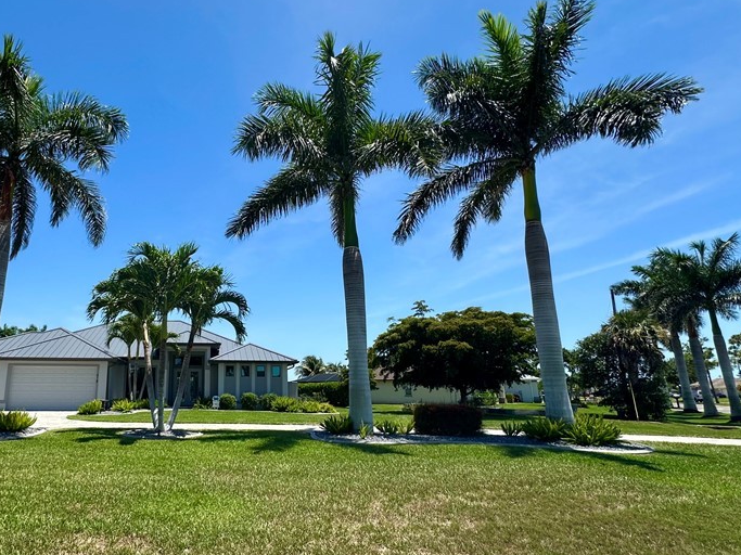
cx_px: 233
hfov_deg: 75.9
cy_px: 283
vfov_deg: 63.4
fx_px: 449
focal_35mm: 21
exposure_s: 1/1825
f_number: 2.2
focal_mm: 2.22
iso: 50
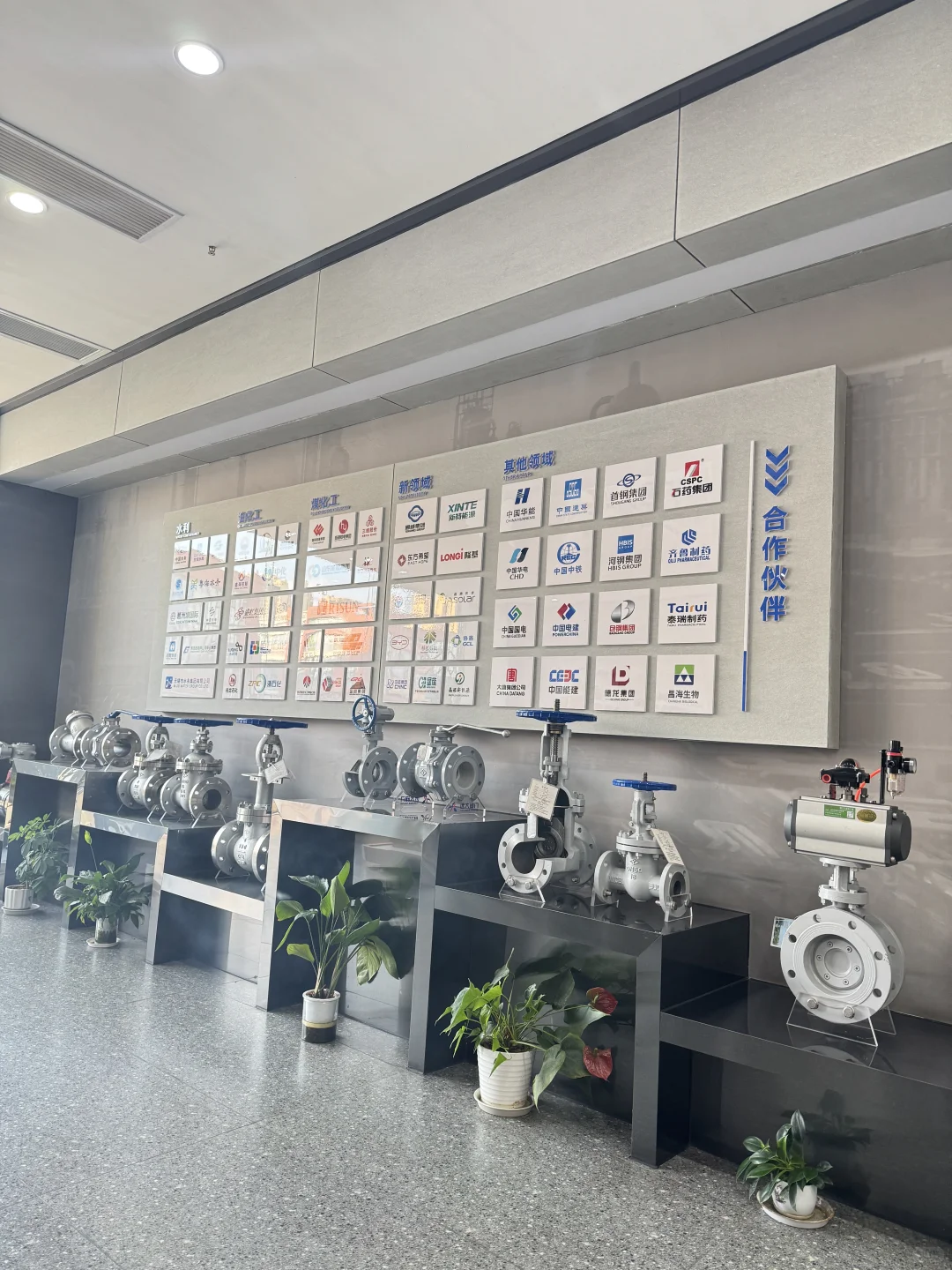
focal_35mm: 24
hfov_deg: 56.8
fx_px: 880
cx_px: 476
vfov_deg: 71.6
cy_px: 635
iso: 160
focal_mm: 6.76
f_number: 1.78
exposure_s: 1/50
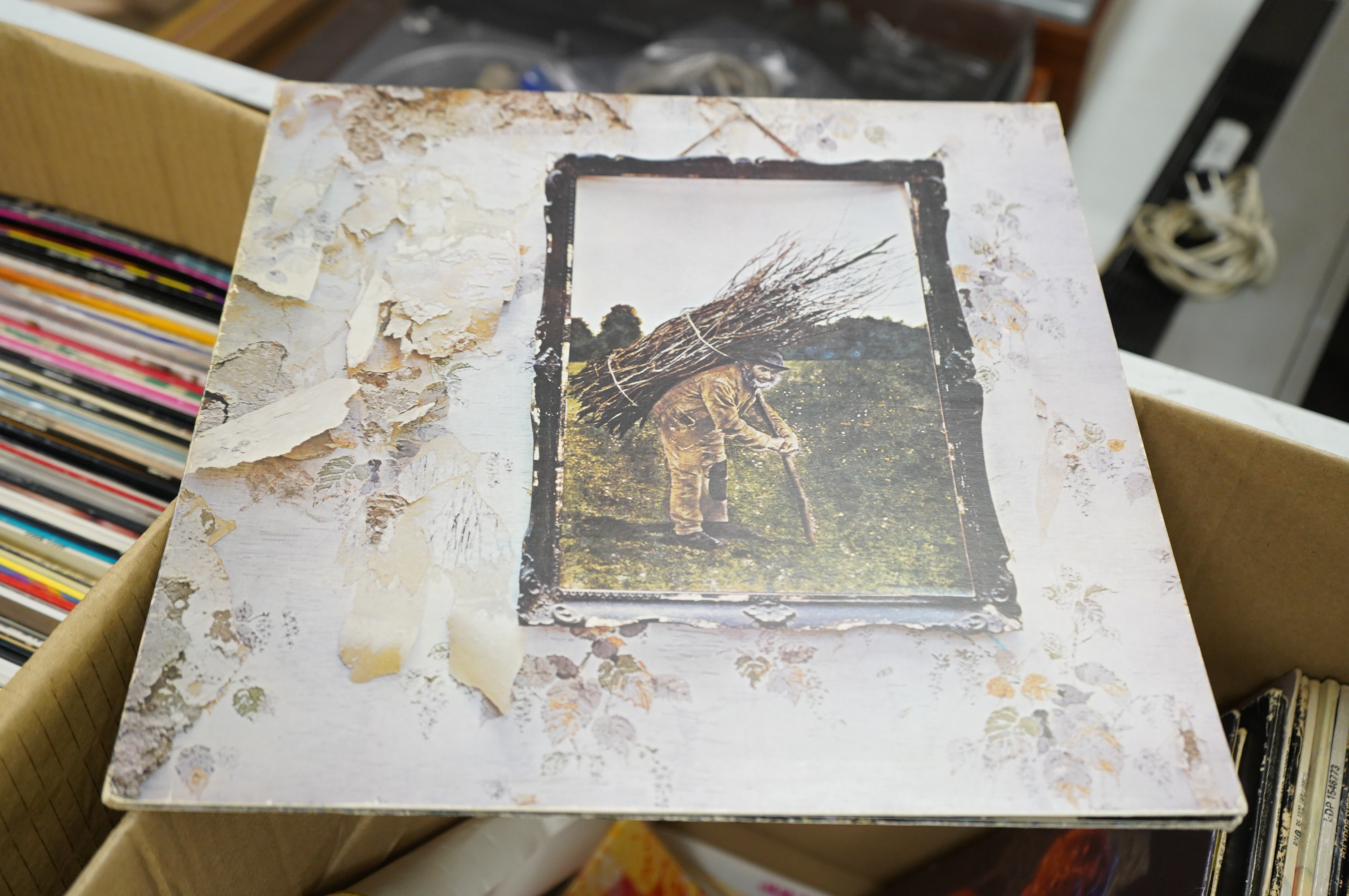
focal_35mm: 39
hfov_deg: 49.6
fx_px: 1460
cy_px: 448
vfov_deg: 34.1
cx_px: 674
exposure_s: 1/320
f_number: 4.5
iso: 2500
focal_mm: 39
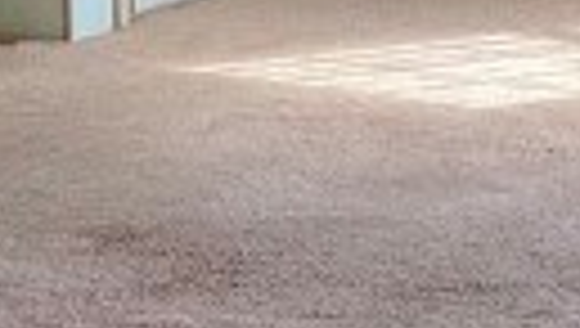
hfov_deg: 9.4
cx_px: -274
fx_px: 3450
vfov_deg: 5.4
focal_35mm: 224
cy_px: -18
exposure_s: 1/120
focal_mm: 4.25
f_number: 1.8
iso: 80
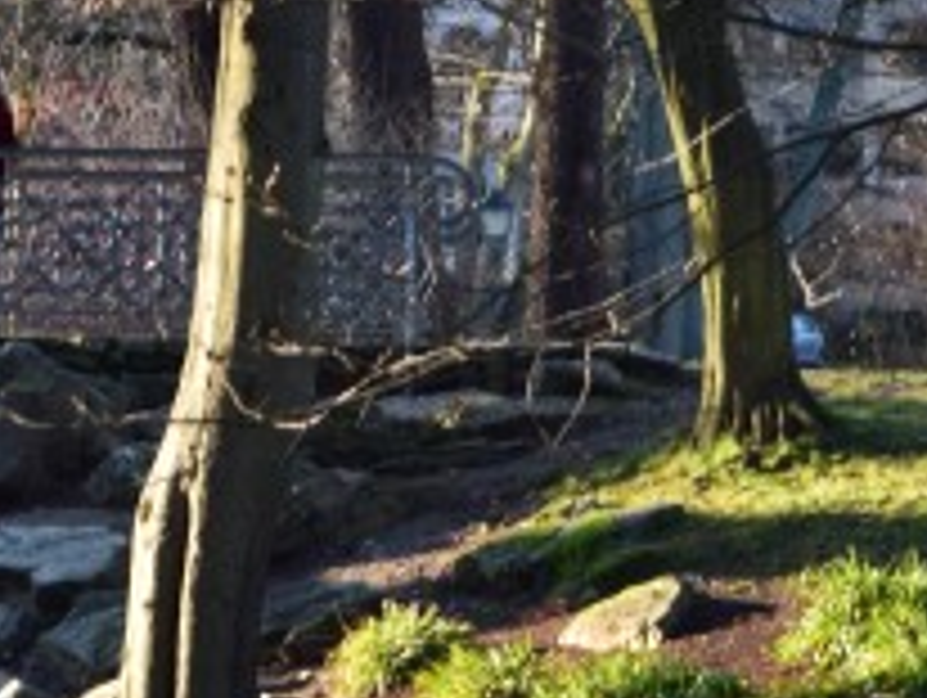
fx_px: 10547
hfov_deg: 5.0
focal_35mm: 393
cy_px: 162
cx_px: -270
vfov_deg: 3.8
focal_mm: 55
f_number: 9
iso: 400
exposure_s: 1/125
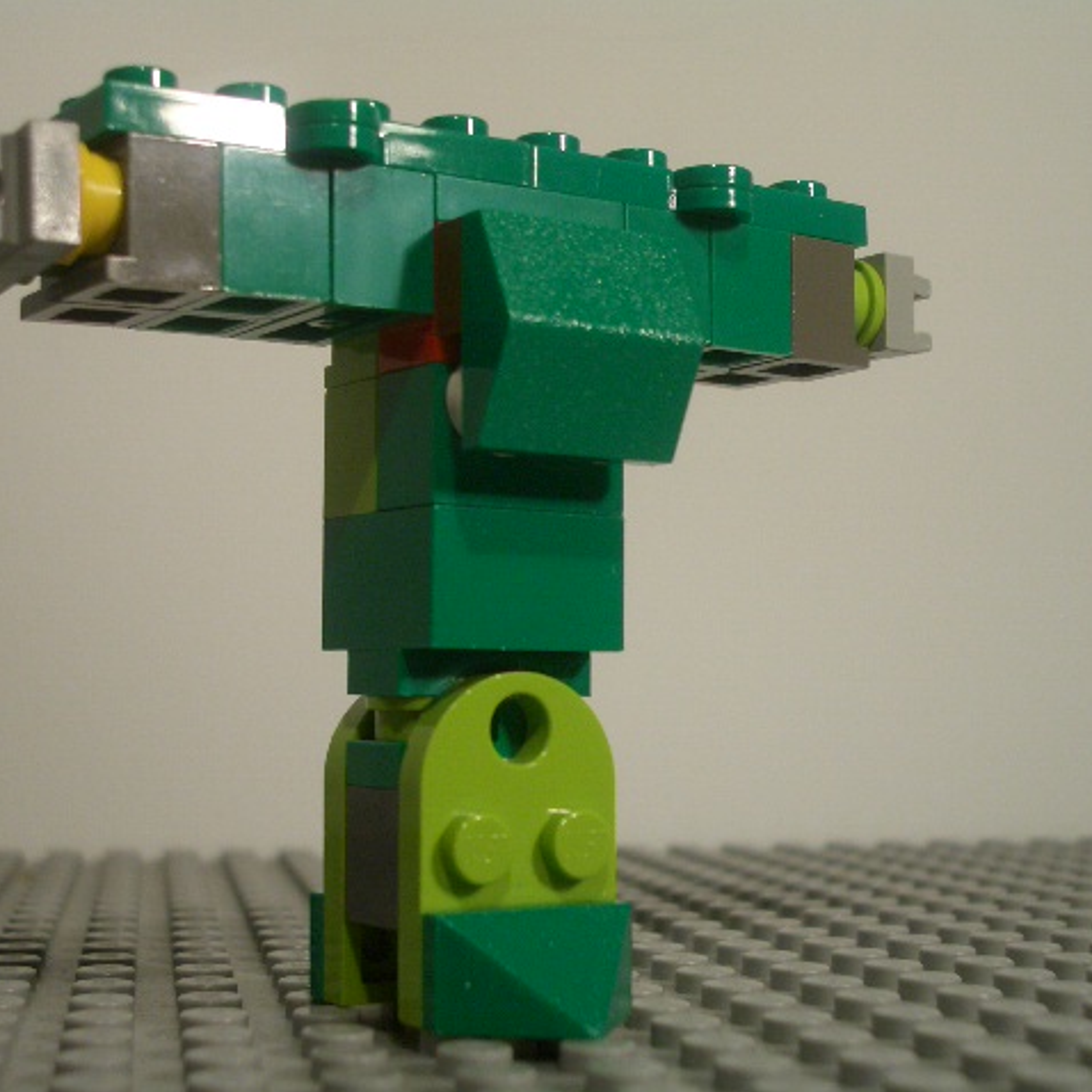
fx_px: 2070
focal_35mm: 58
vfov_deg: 29.6
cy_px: 546
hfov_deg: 29.5
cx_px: 420
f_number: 3.1
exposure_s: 1/80
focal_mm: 8.2
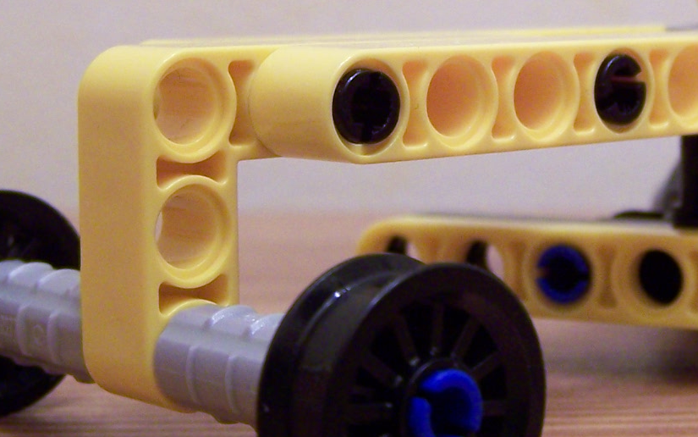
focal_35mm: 100
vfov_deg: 12.9
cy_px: -41
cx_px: 572
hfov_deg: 20.5
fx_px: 1903
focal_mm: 6.3
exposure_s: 1/8
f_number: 2.8
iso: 160
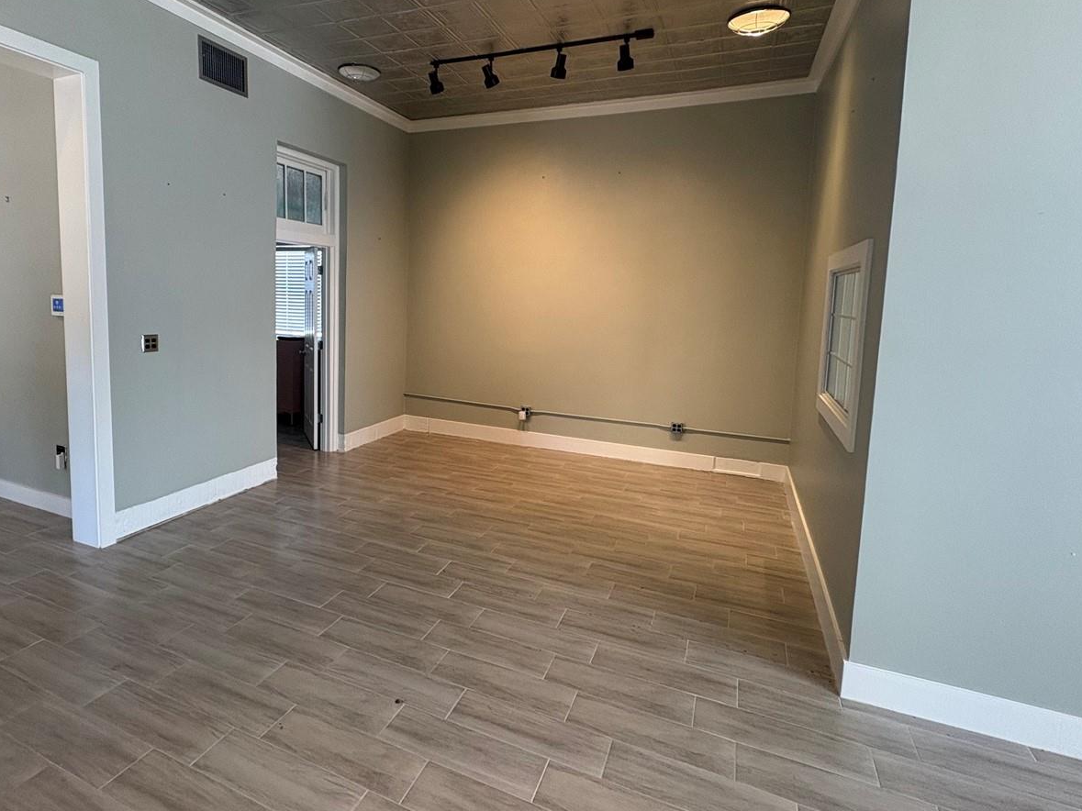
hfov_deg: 84.1
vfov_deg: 68.3
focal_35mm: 19
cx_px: 462
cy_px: 349
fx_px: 594
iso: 160
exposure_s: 1/60
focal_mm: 2.22
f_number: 2.2
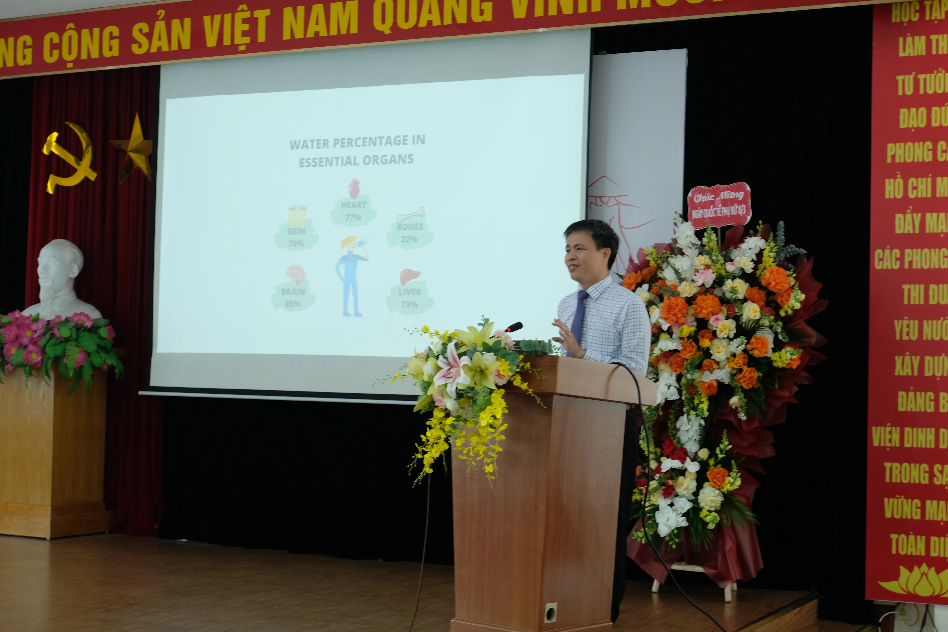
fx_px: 1554
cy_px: 316
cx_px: 474
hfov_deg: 33.9
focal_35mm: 59
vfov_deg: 23.0
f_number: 5.6
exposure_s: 1/40
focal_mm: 39.6
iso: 800
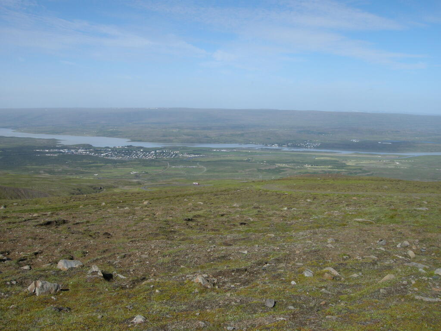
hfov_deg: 52.6
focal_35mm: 35
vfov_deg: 40.7
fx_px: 446
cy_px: 166
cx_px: 220
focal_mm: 7.5
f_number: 6.8
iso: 100
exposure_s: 1/313
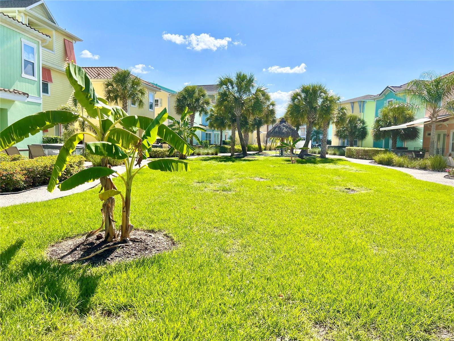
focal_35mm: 26
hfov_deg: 67.3
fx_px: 341
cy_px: 170
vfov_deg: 53.1
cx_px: 227
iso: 50
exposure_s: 1/4630
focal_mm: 5.7
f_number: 1.5
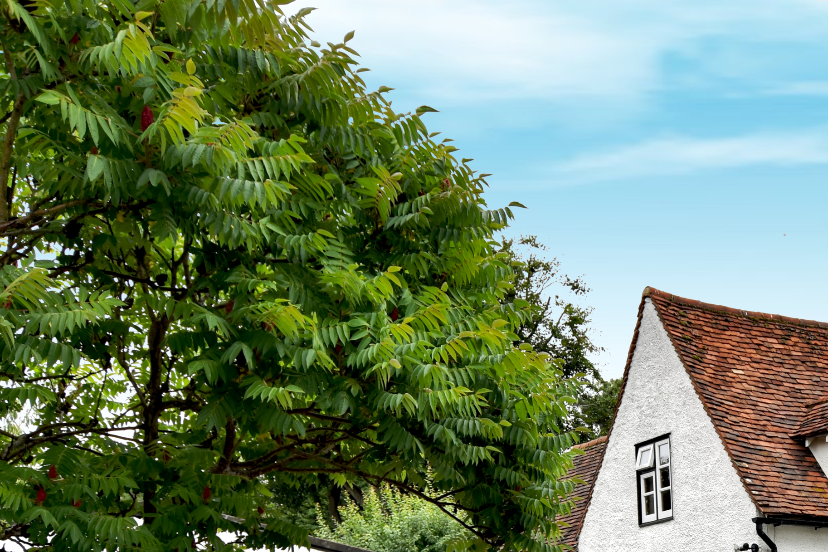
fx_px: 1058
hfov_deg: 37.9
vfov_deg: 27.6
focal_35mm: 46
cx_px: 838
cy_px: 552
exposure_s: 1/500
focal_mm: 14
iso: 100
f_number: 4.5
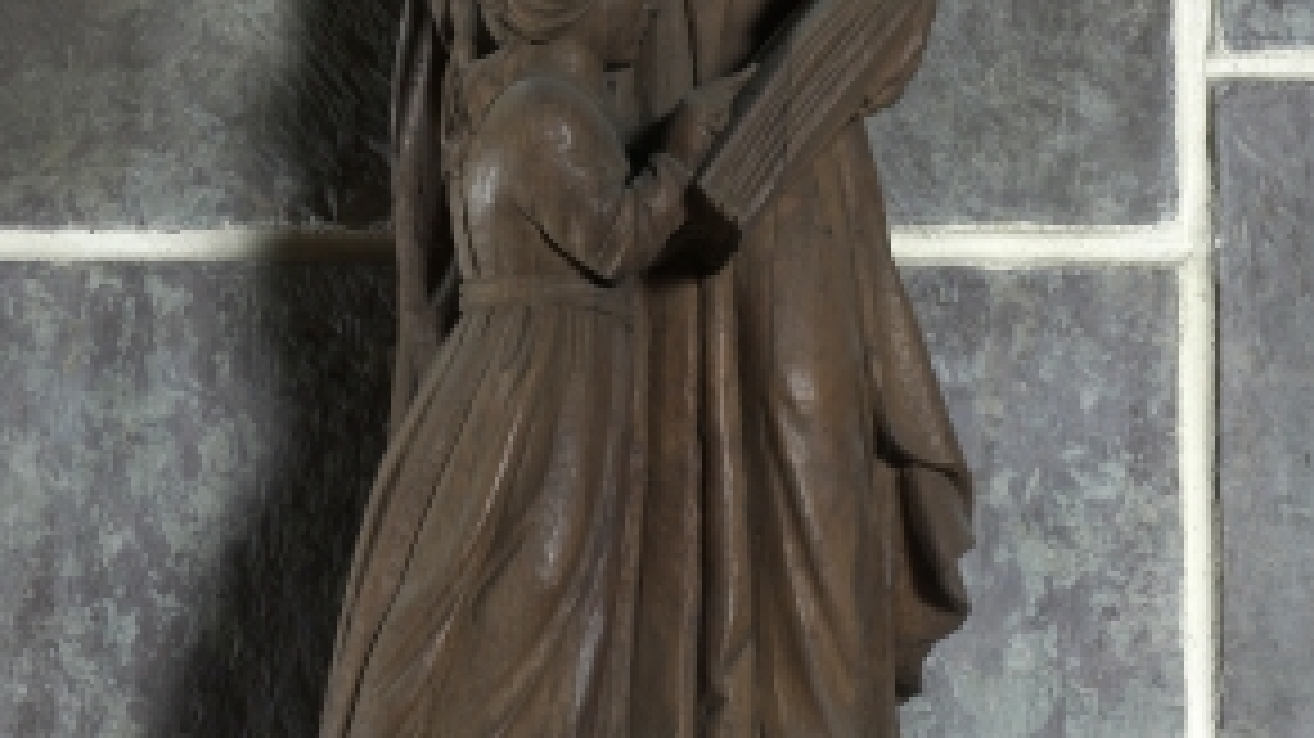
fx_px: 5956
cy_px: 27
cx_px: 632
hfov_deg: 12.6
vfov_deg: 7.1
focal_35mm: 171
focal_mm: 62
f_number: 11
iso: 100
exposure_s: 1/50
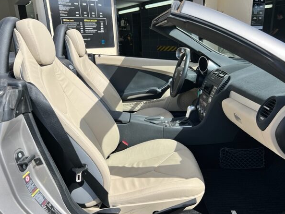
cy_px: 110
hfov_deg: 63.3
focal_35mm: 28
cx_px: 153
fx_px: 231
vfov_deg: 49.8
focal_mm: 5.7
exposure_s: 1/2571
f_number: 1.5
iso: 50
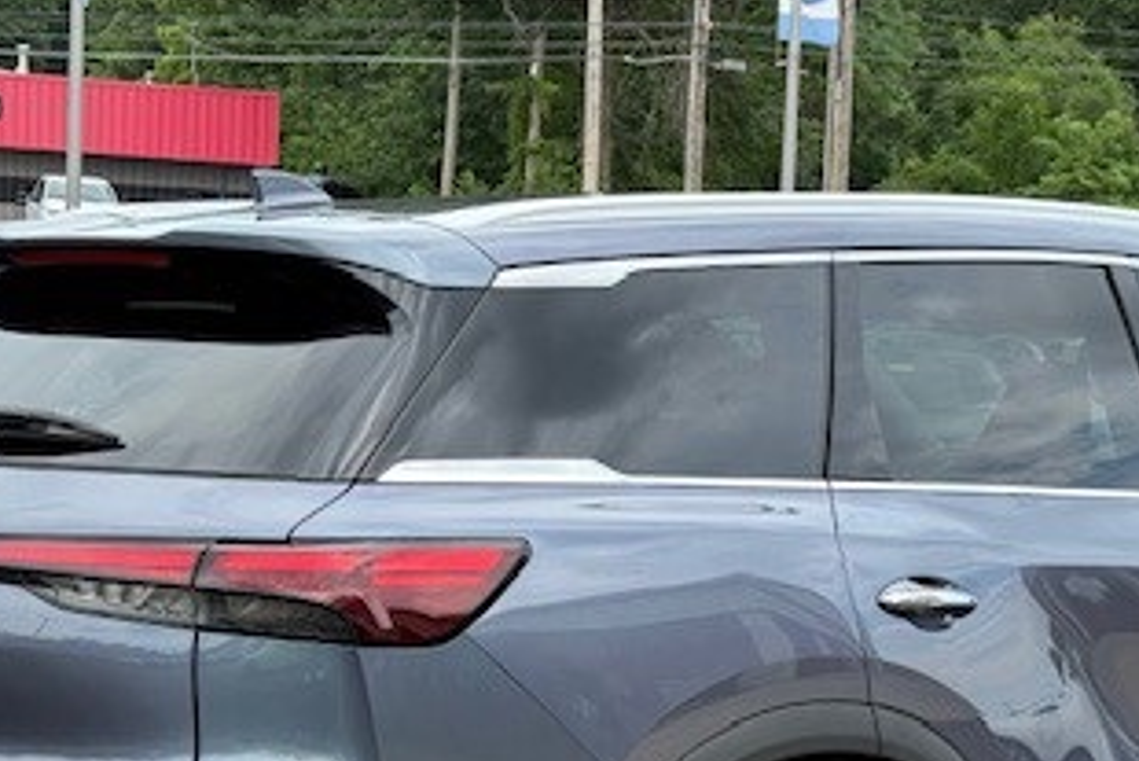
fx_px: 3260
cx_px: 742
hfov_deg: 19.8
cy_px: 724
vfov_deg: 13.2
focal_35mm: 103
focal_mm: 6.76
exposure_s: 1/987
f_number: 1.78
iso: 64
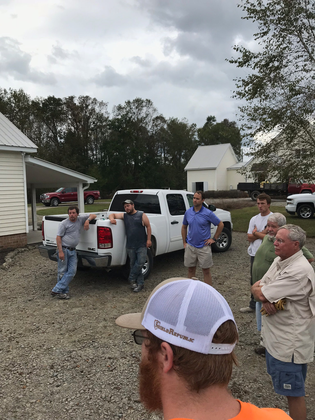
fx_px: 340
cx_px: 158
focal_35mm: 28
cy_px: 210
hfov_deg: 49.8
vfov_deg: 63.4
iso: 20
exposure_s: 1/778
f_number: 1.8
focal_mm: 3.99
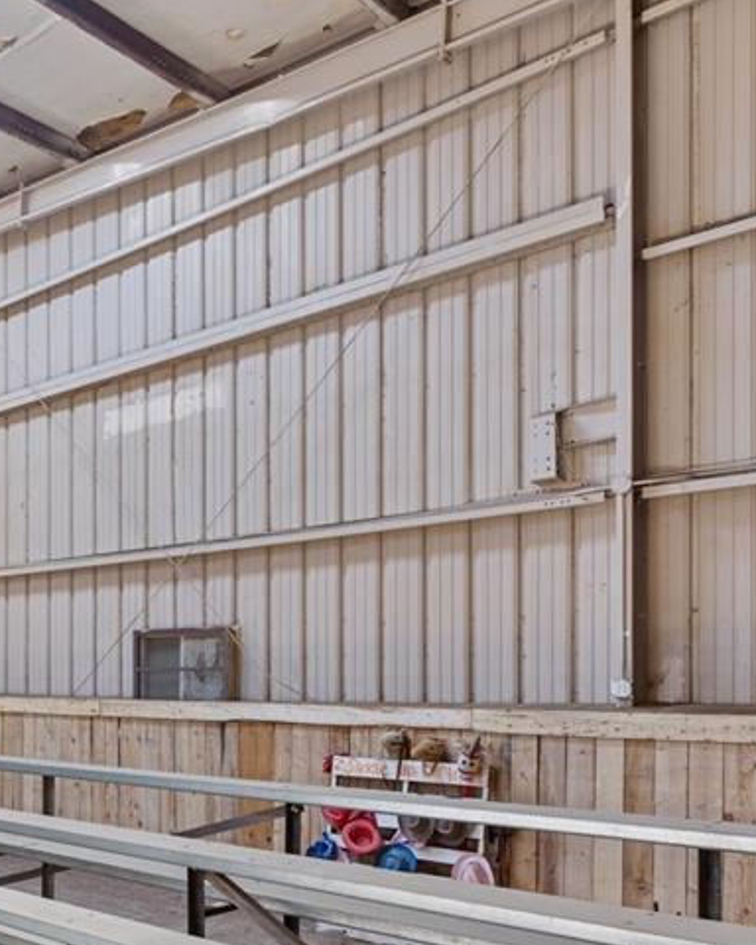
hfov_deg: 37.1
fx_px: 951
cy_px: 654
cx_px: -55
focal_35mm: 34
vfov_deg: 51.5
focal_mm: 17
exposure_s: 1/5
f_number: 10
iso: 400
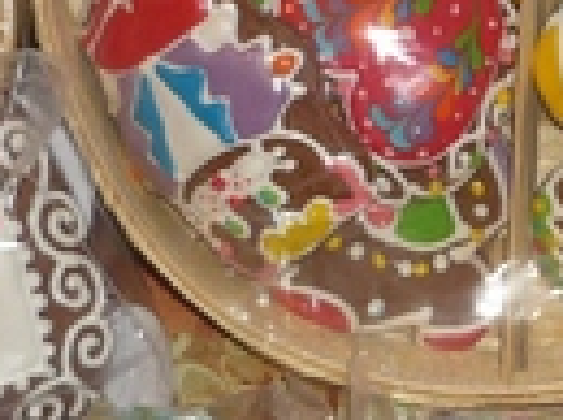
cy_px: 136
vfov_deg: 10.5
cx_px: 554
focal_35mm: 140
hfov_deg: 13.9
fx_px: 2273
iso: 100
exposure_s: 1/30
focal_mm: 5.5
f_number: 2.8
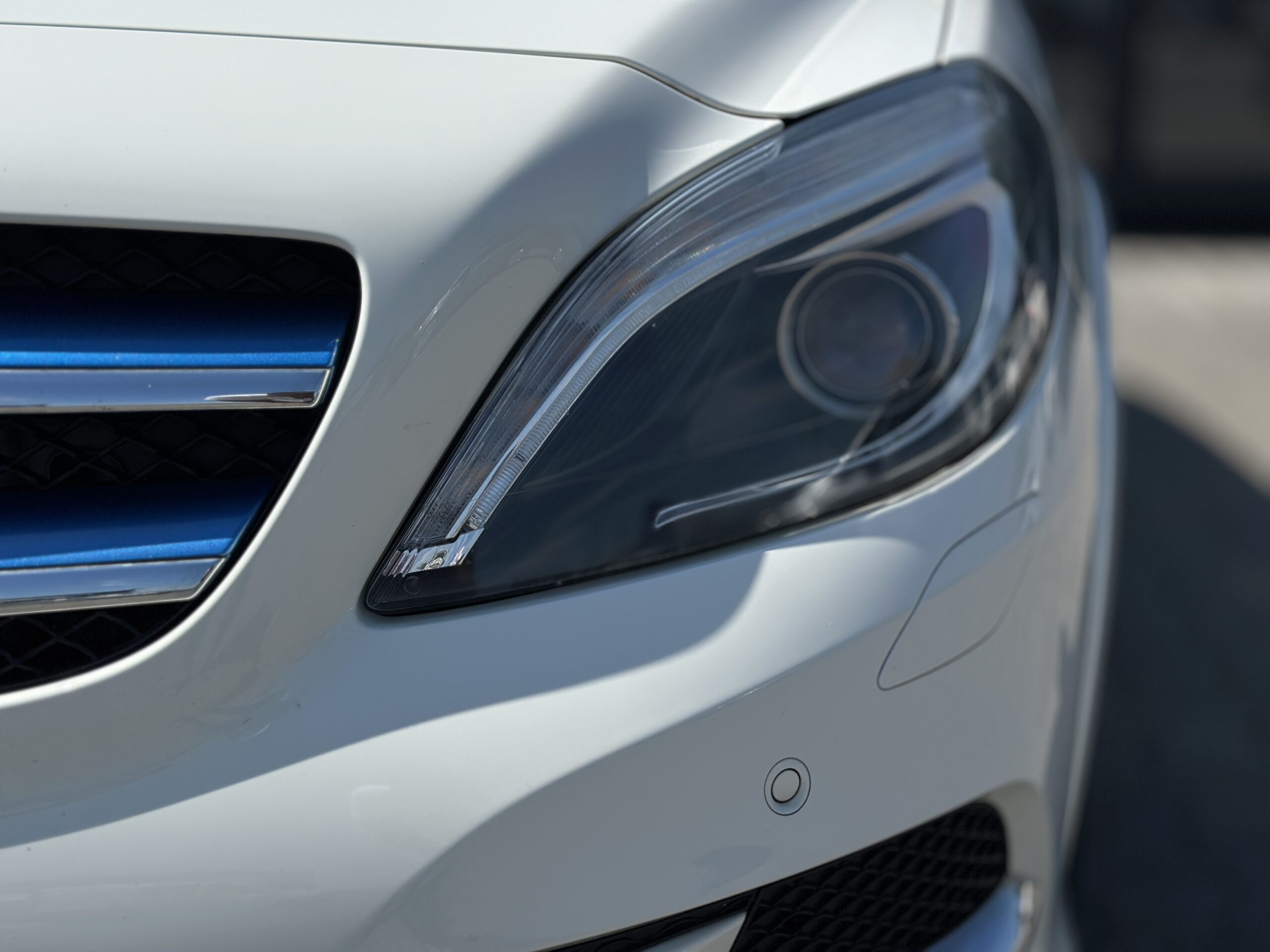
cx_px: 635
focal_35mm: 48
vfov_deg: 30.3
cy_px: 476
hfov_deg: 39.7
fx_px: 1761
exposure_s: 1/12048
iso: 100
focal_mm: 6.86
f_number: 1.78
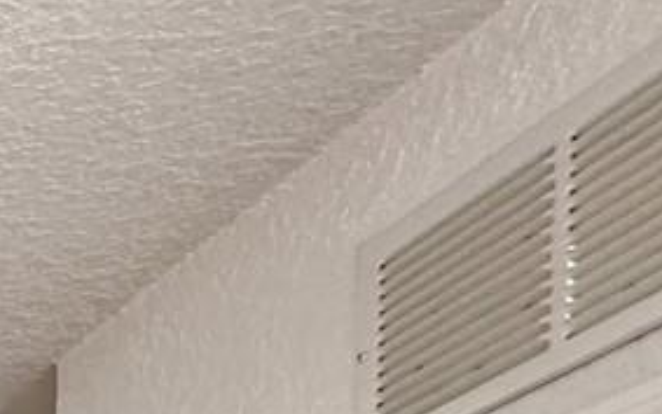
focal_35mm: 84
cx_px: -943
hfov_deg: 14.8
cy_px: 1134
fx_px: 1516
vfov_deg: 11.4
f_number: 2.2
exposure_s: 1/120
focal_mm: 2.22
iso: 320
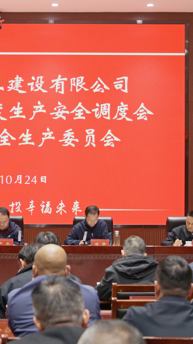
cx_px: -4
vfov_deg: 20.7
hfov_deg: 11.6
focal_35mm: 103
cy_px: 171
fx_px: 937
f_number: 6.3
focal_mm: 65
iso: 1250
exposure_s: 1/160
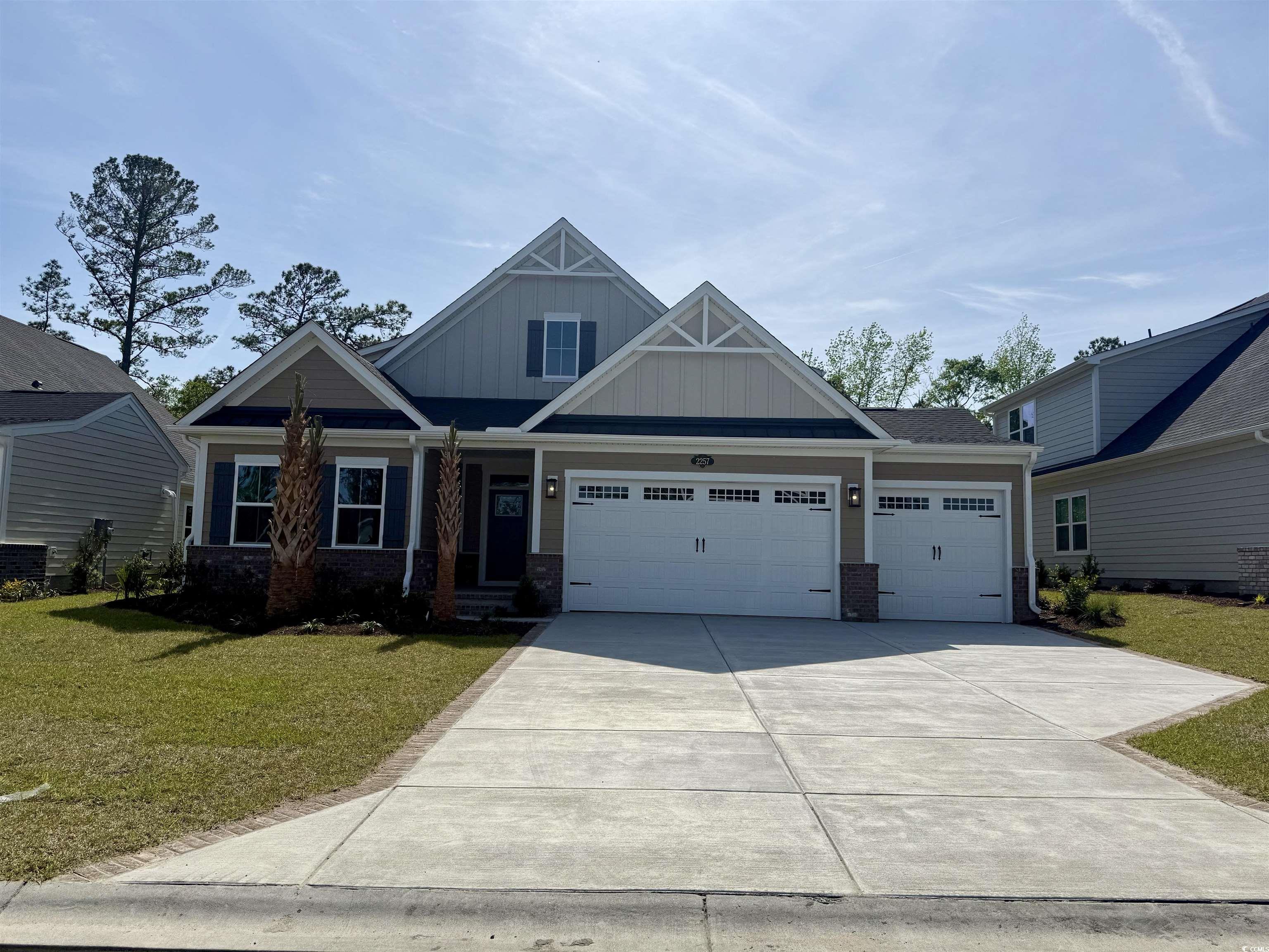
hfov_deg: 71.6
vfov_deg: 56.8
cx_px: 634
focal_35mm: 24
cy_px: 476
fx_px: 880
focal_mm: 6.76
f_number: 1.78
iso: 80
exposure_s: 1/14286
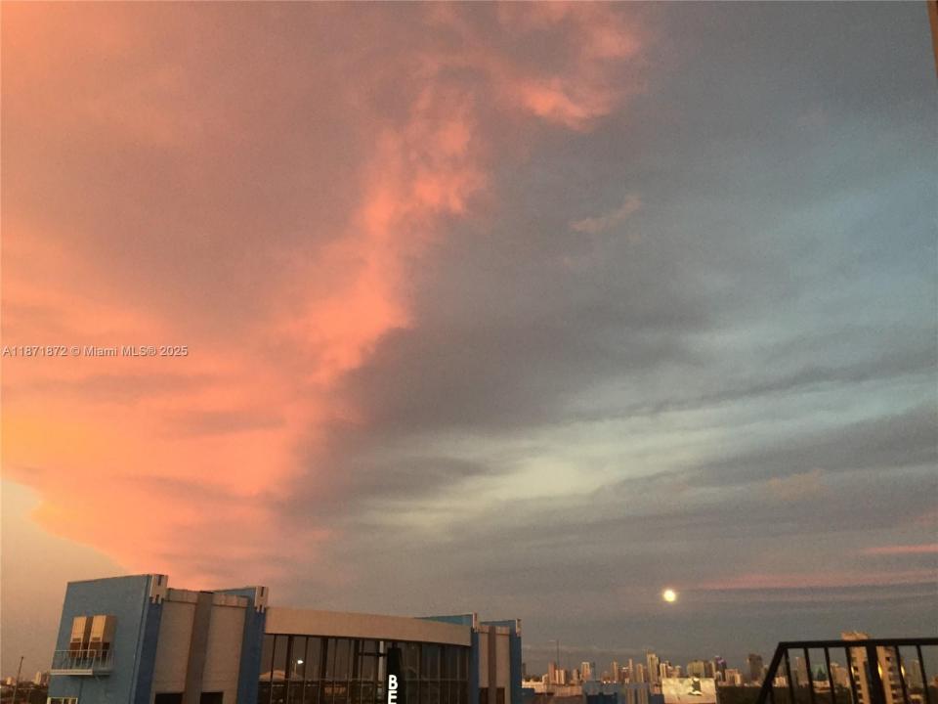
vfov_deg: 48.2
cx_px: 469
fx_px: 786
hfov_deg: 61.7
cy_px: 352
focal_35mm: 29
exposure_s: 1/30
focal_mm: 4.15
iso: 50
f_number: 2.2
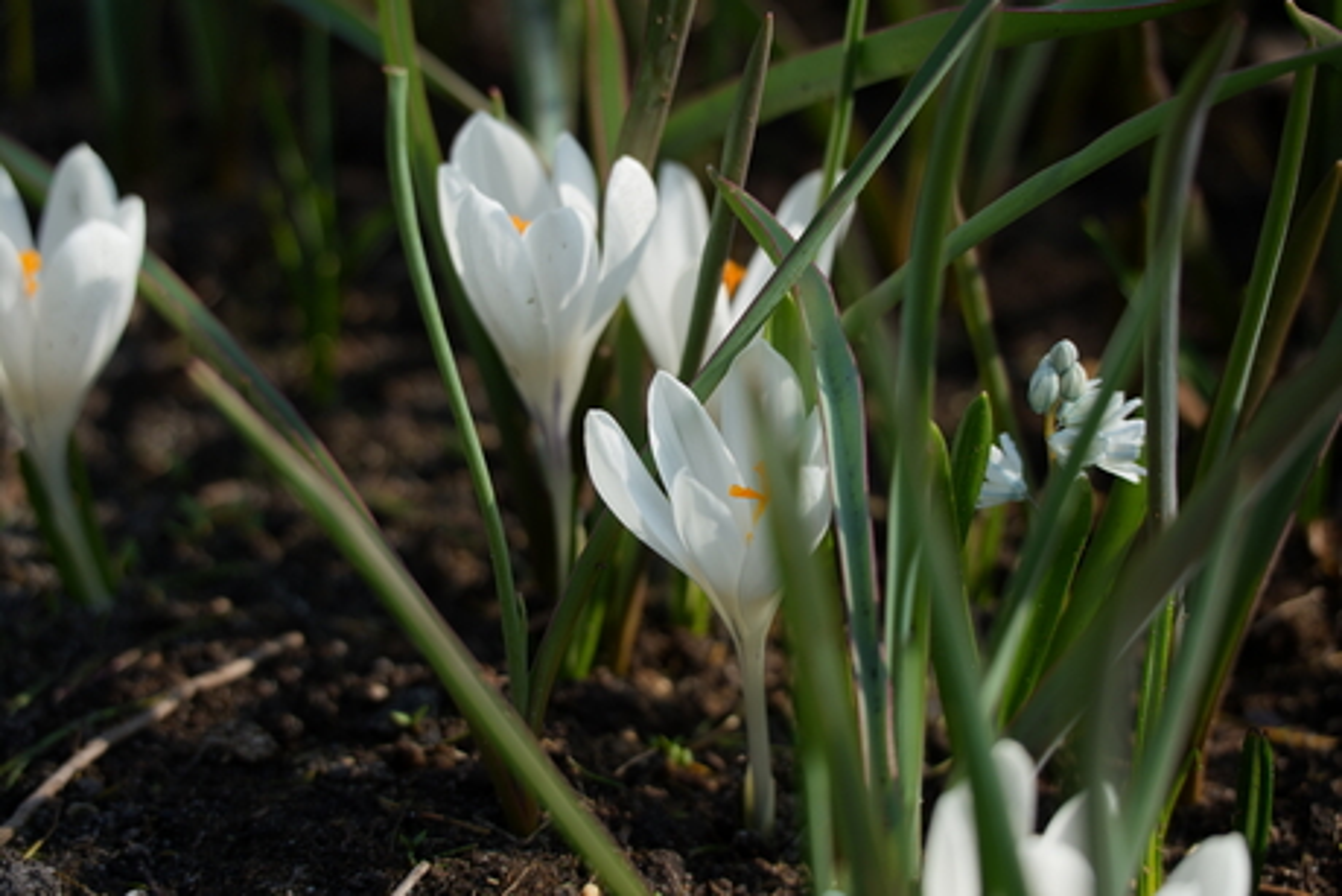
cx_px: 671
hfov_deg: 14.1
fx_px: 5407
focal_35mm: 145
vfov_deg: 9.5
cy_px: 448
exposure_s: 1/400
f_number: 5.6
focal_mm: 145
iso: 100
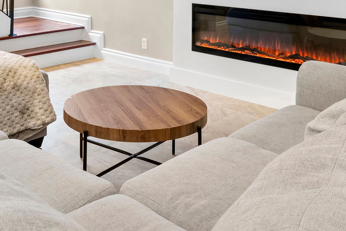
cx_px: 125
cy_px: -43
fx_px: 462
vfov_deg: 25.4
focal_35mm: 48
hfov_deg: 40.7
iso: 400
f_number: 8
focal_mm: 20
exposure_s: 1/3
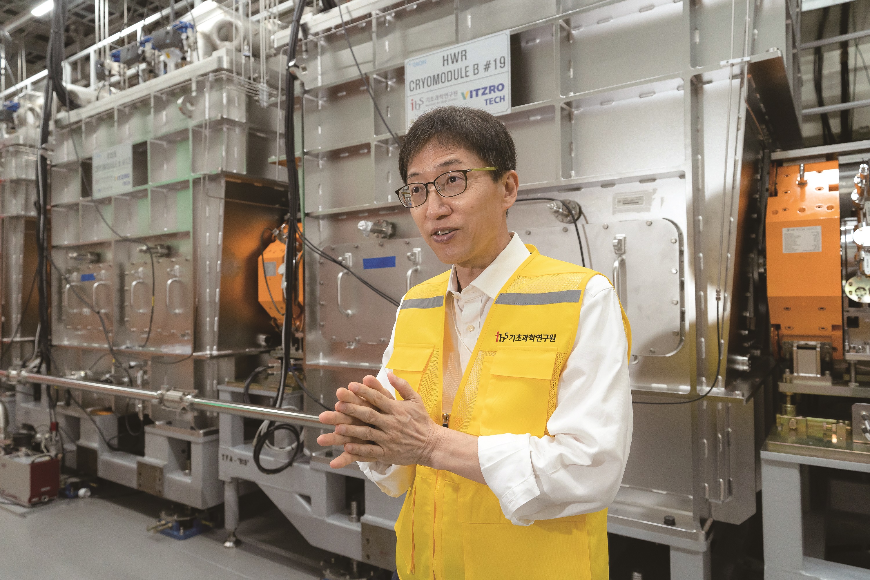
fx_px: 580
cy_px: 290
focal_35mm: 24
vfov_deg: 53.1
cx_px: 435
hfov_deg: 73.7
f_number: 5
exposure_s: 1/160
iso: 1600
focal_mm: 24
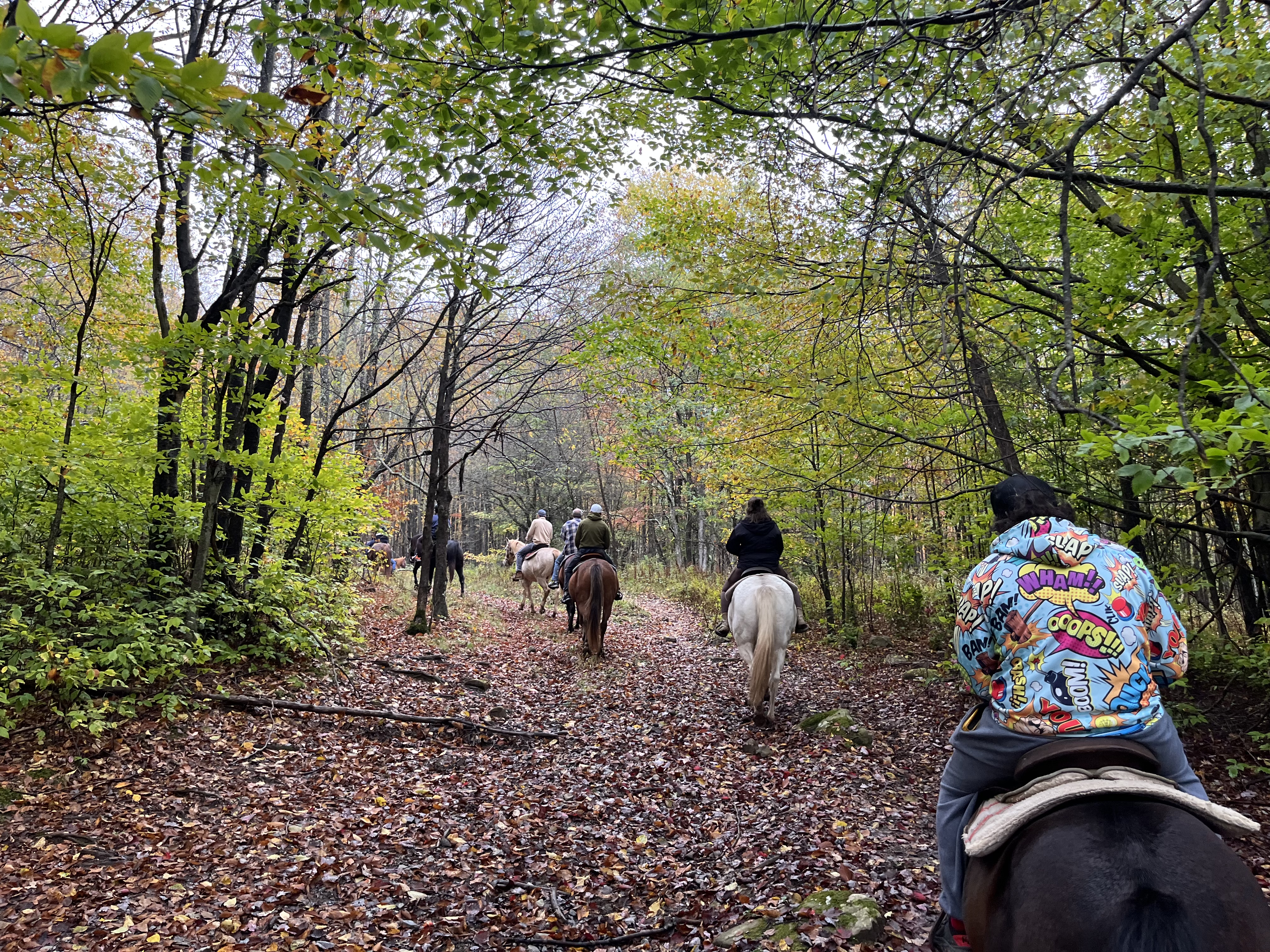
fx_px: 954
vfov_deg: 53.1
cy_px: 476
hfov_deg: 67.3
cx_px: 635
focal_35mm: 26
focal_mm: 5.1
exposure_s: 1/121
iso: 125
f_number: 1.6
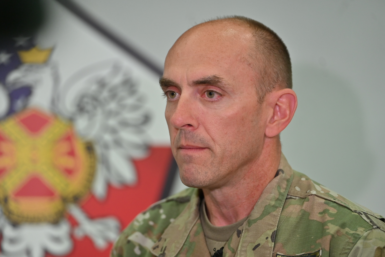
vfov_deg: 9.8
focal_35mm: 140
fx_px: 1497
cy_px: 128
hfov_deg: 14.7
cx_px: 192
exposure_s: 1/400
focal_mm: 140
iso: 720
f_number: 2.8
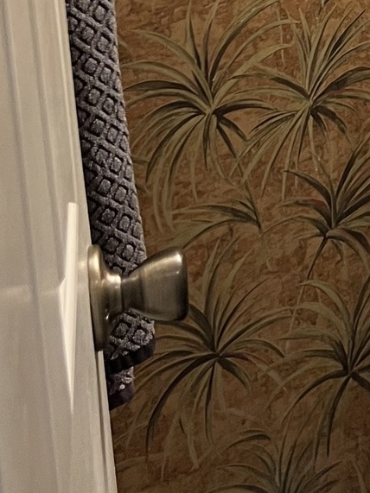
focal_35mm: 105
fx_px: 1497
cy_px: -281
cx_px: 615
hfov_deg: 13.0
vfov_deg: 16.7
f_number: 1.5
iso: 125
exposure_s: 1/60
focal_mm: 5.7
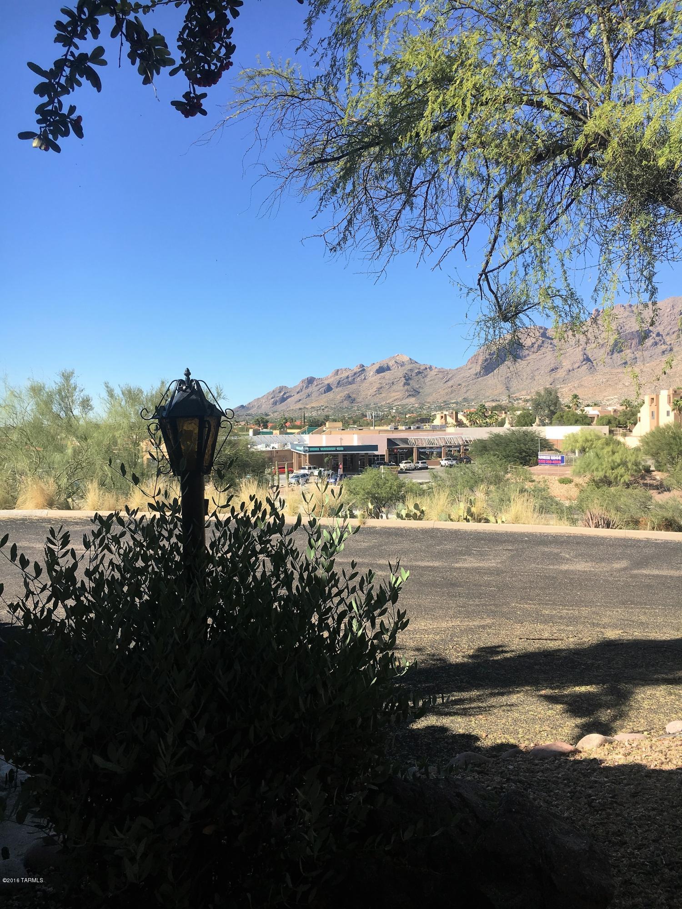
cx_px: 341
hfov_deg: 48.2
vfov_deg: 61.7
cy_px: 454
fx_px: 762
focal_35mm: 29
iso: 25
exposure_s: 1/1040
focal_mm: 4.15
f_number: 2.2
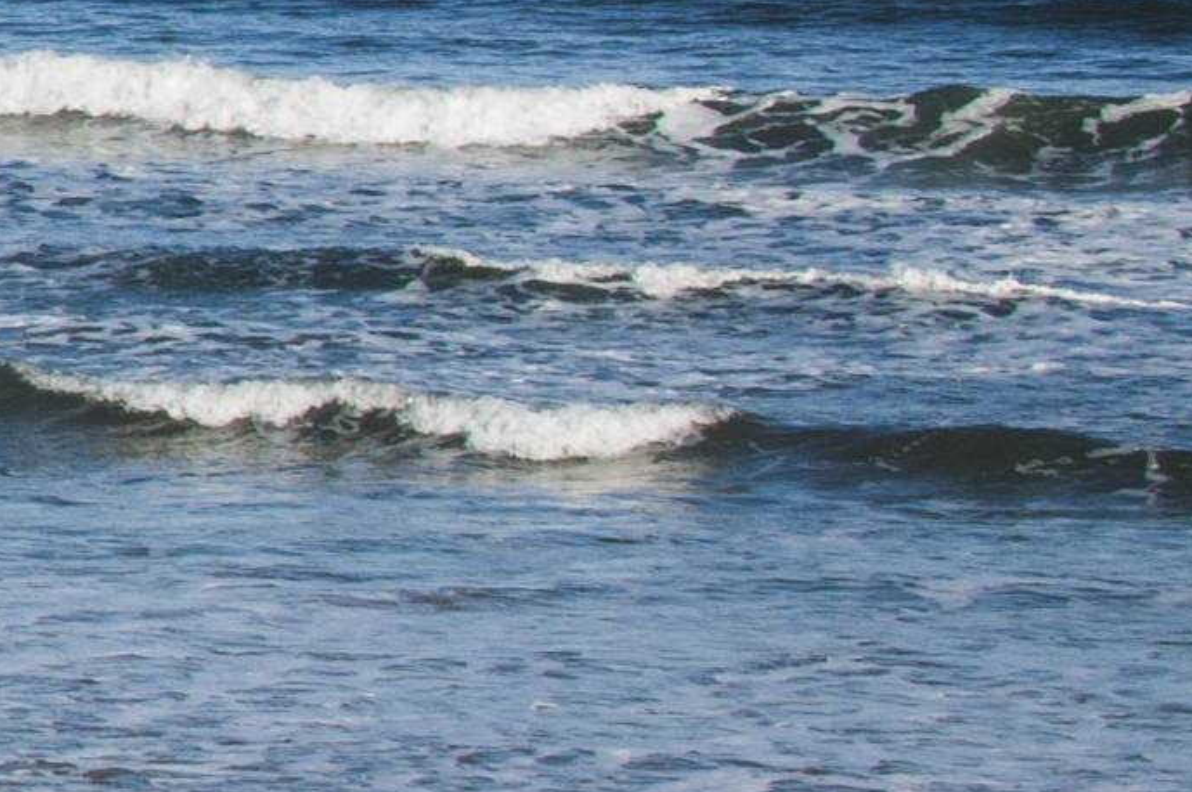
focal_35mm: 327
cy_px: -116
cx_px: -2474
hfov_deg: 5.8
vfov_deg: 4.2
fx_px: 10818
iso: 200
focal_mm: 35
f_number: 11
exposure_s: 1/320
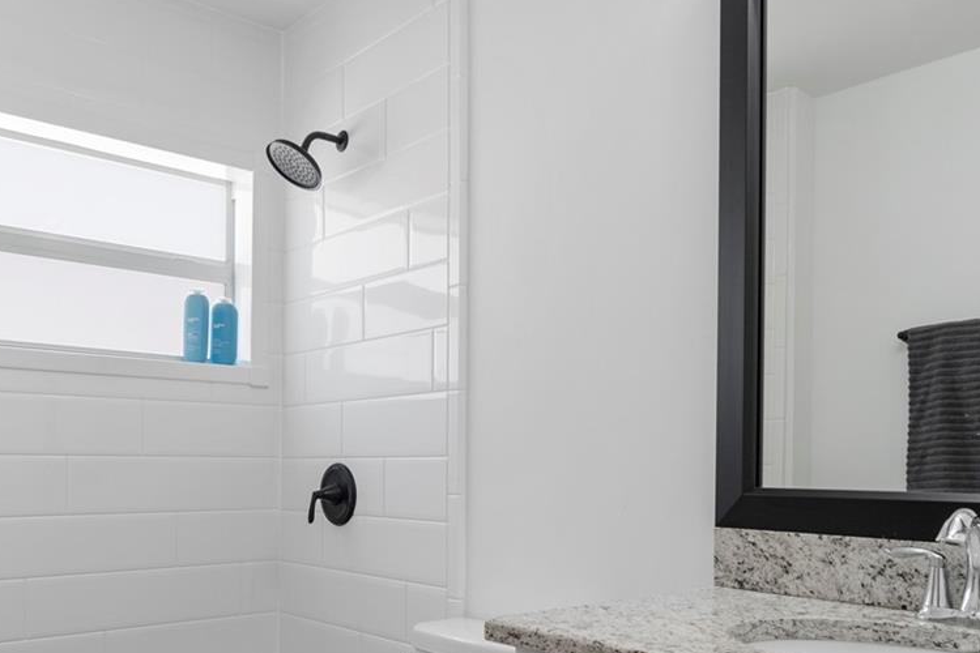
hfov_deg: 58.7
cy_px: 470
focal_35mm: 32
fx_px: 871
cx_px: 461
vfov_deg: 40.2
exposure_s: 1/30
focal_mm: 10
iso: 640
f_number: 4.5
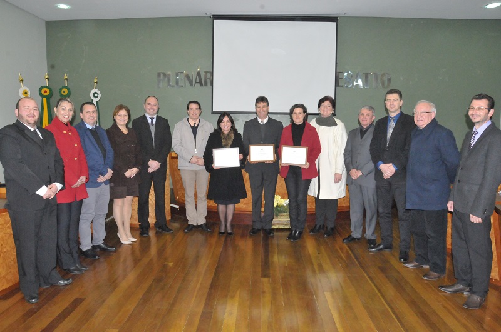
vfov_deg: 47.8
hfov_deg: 67.5
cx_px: 250
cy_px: 166
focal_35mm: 27
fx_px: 375
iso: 3200
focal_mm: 18
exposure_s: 1/60
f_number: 11
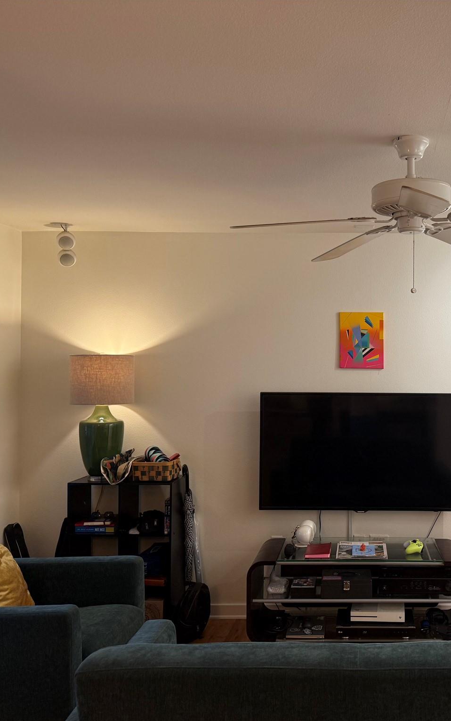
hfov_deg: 36.0
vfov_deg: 56.7
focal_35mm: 34
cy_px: 360
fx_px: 668
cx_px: 362
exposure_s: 1/60
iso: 125
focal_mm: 6.76
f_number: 1.78
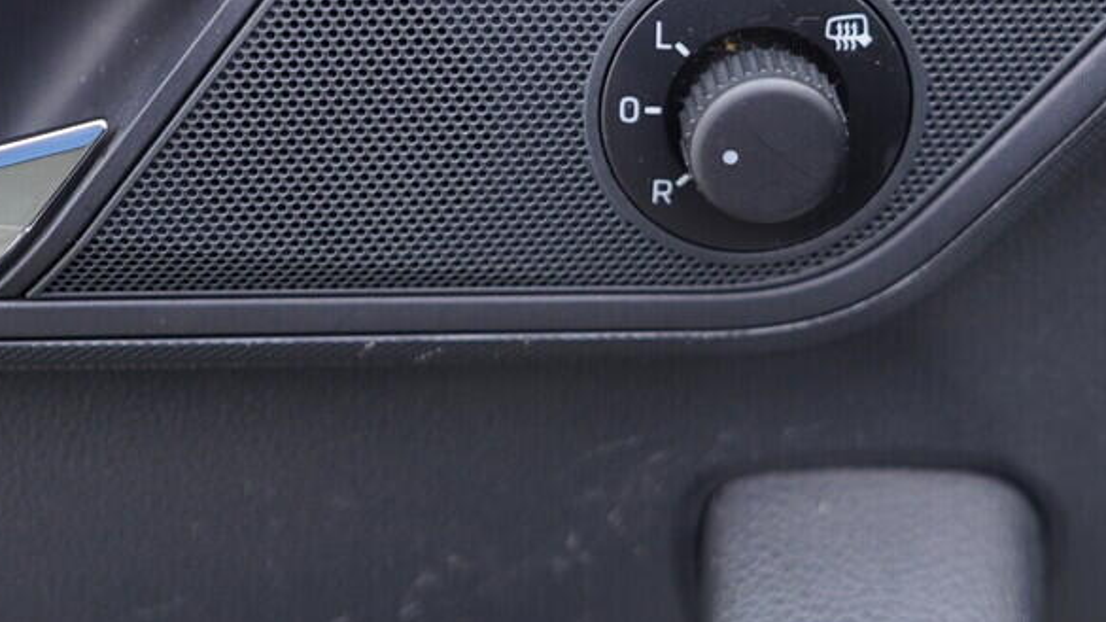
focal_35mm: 66
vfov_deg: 18.1
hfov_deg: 31.6
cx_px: 758
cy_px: 158
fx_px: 1935
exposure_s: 1/40
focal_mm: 24
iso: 250
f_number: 2.8
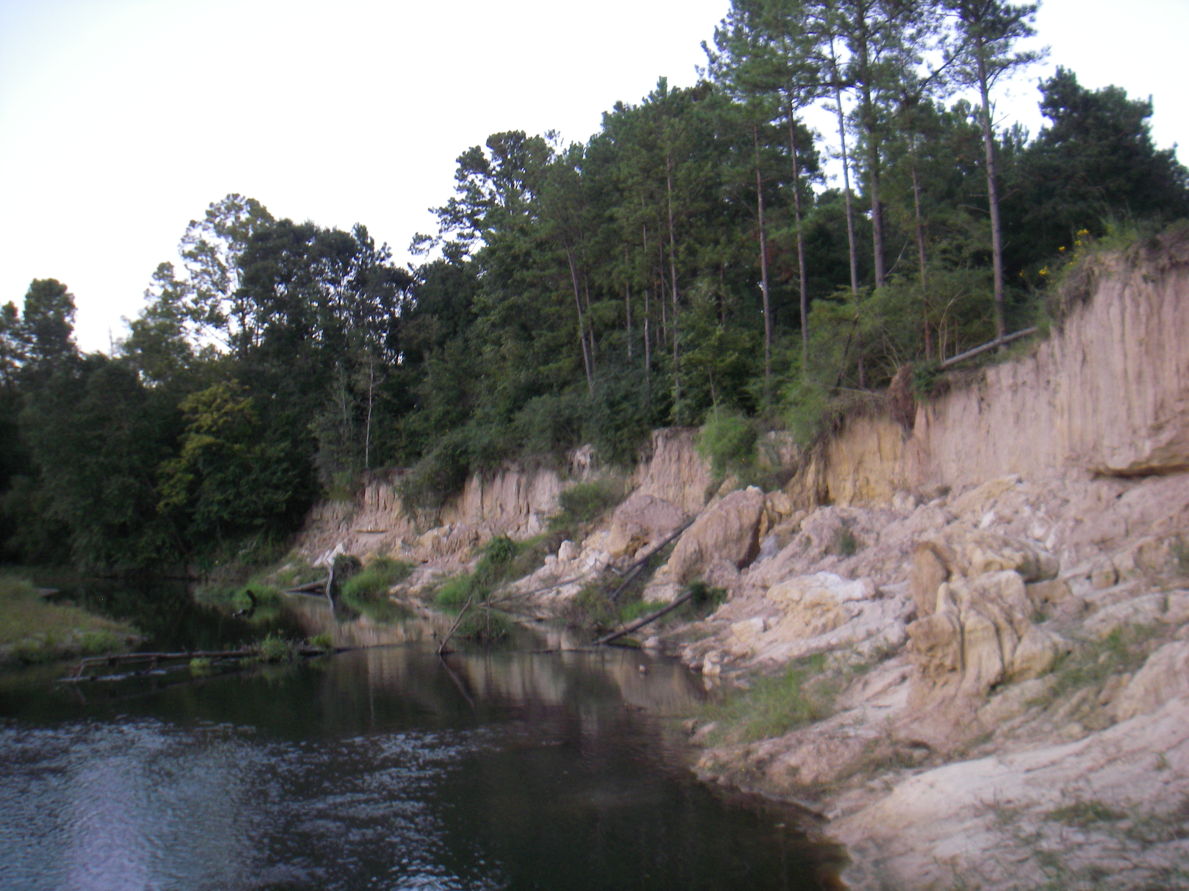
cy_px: 446
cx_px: 594
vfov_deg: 37.7
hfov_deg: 49.0
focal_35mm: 38
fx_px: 1305
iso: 100
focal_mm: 6.3
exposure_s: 1/50
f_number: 3.3
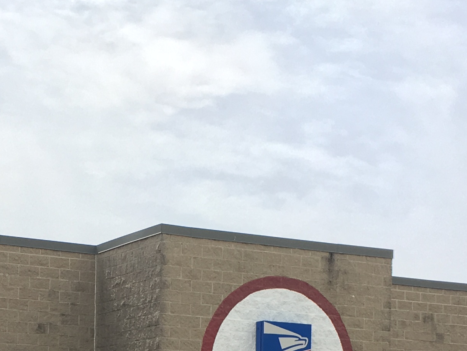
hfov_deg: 20.2
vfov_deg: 14.8
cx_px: 91
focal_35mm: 96
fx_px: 1295
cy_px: 451
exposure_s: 1/1131
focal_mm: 4.15
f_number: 2.2
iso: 25
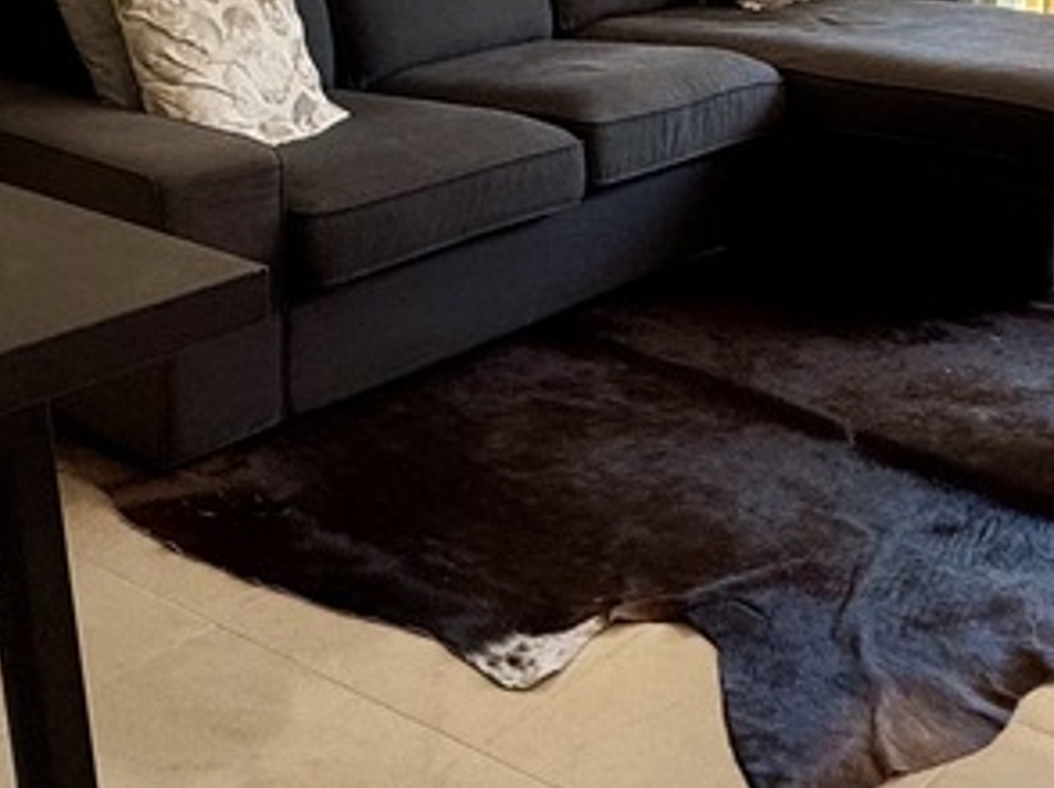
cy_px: -47
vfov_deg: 22.8
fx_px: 1856
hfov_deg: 31.6
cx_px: 613
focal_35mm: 61
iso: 100
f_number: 2.2
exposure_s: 1/99
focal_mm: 2.22
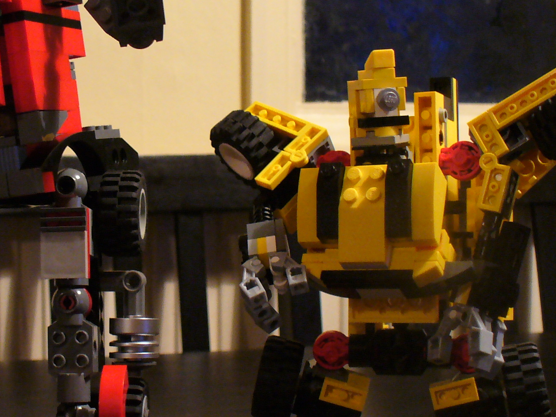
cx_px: 166
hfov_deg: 26.5
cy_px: 210
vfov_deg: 20.2
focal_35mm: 73
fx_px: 1172
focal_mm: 6.1
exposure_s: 1/8
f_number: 2.8
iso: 200
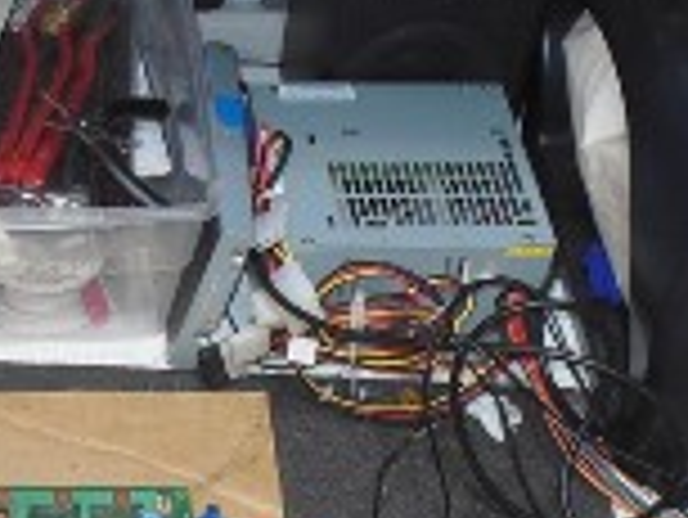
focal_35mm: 73
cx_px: -27
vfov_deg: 18.9
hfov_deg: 25.2
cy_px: 653
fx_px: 1452
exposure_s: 1/30
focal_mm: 4.5
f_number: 3.2
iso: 200
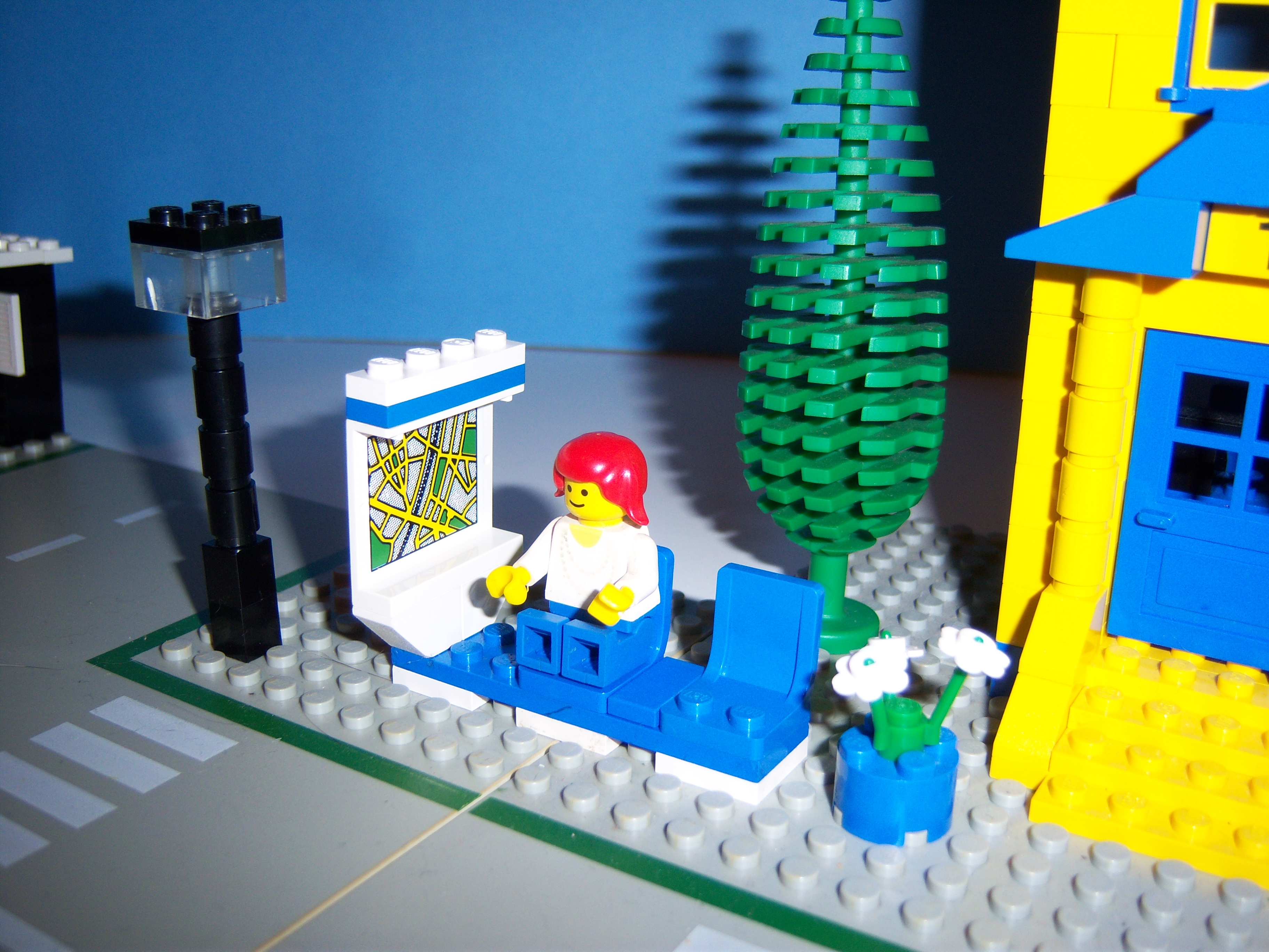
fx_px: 1320
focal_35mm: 36
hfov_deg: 51.4
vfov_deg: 39.7
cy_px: 476
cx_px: 634
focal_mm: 7.5
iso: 80
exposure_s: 1/60
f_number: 2.8
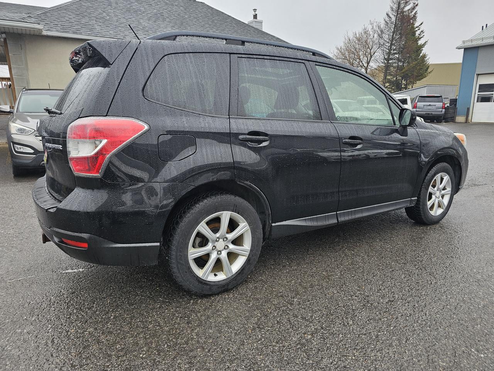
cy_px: 186
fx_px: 328
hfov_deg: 73.9
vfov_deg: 58.9
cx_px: 247
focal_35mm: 23
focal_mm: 6.3
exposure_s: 1/149
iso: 10
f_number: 1.7
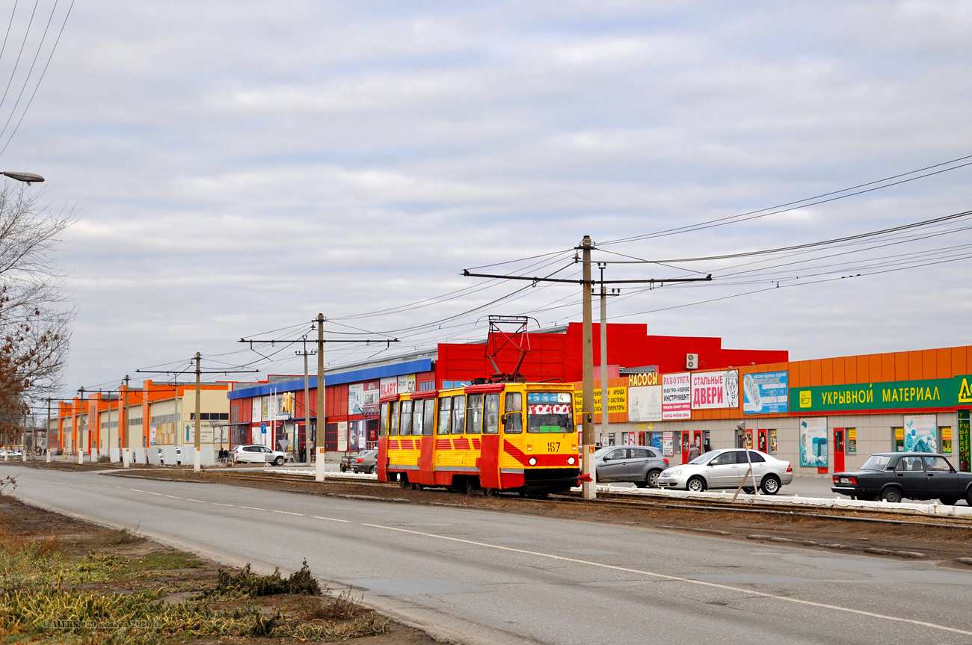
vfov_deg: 21.5
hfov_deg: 31.9
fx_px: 1699
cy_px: 322
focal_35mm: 63
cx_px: 486
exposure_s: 1/250
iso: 220
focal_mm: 42
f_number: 5.6
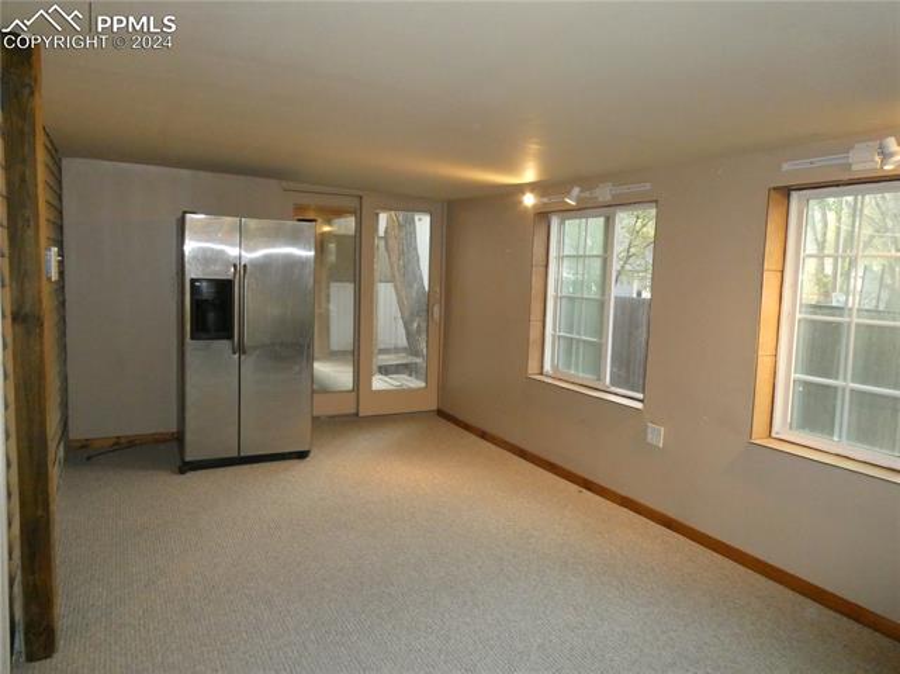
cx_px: 450
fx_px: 624
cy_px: 337
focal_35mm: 24
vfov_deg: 56.8
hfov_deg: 71.6
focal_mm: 4.3
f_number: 3.3
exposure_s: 1/125
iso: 800
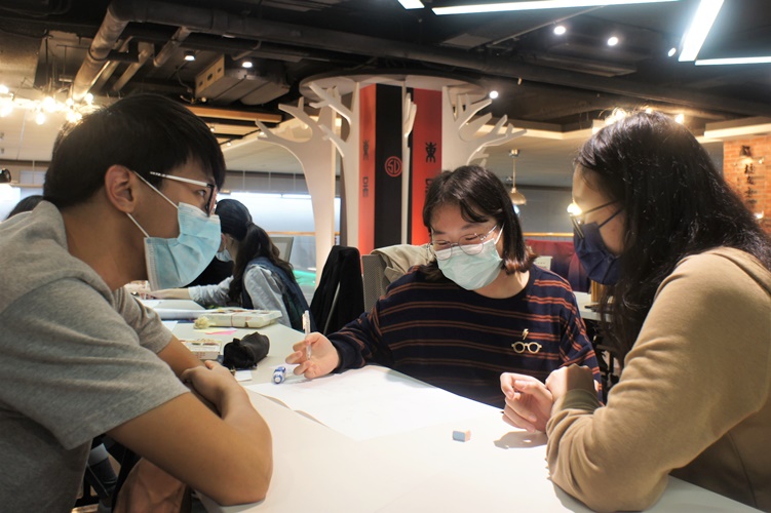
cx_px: 386
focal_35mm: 24
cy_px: 256
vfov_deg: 53.1
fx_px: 514
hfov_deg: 73.8
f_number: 3.2
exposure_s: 1/25
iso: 200
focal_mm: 16
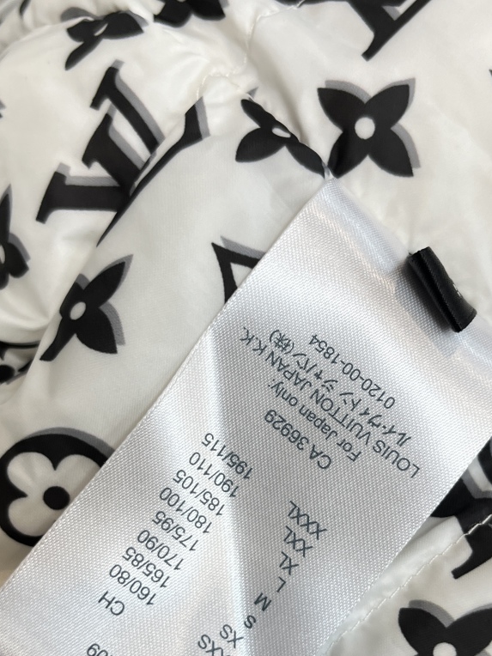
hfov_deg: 29.7
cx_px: 237
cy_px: 453
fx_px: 929
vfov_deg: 38.3
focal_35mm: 49
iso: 100
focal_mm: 5.1
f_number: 1.6
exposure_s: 1/111
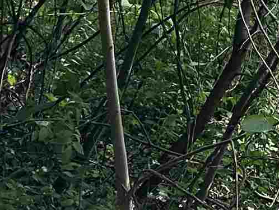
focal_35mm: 148
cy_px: -334
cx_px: 743
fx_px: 1193
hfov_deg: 10.7
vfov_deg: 8.9
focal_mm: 6.86
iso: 80
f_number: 1.78
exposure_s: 1/484
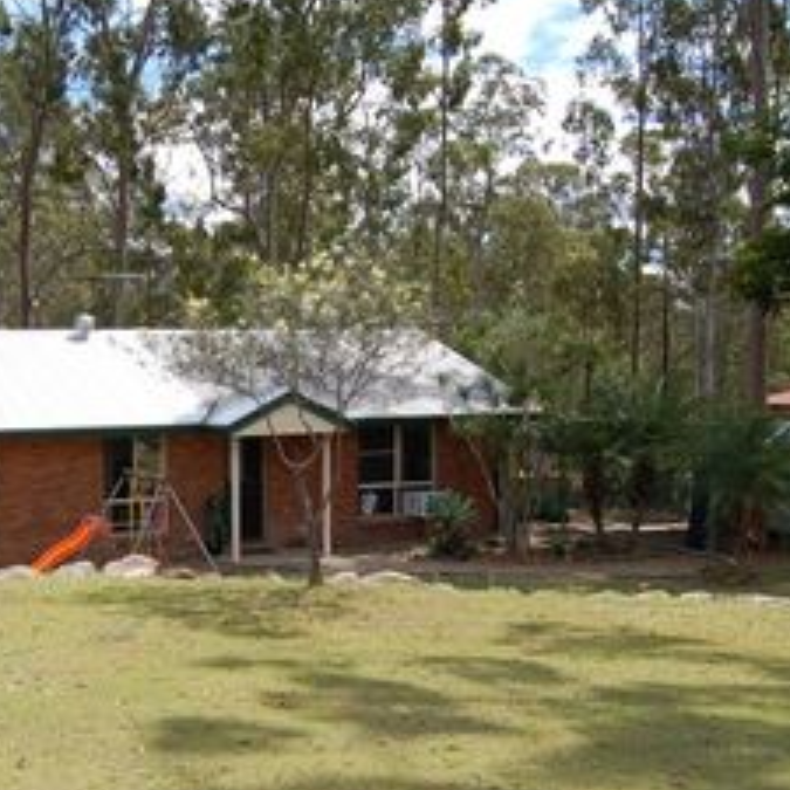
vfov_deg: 35.3
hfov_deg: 34.5
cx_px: 183
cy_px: 441
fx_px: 1239
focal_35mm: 48
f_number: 10
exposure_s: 1/400
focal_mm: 18
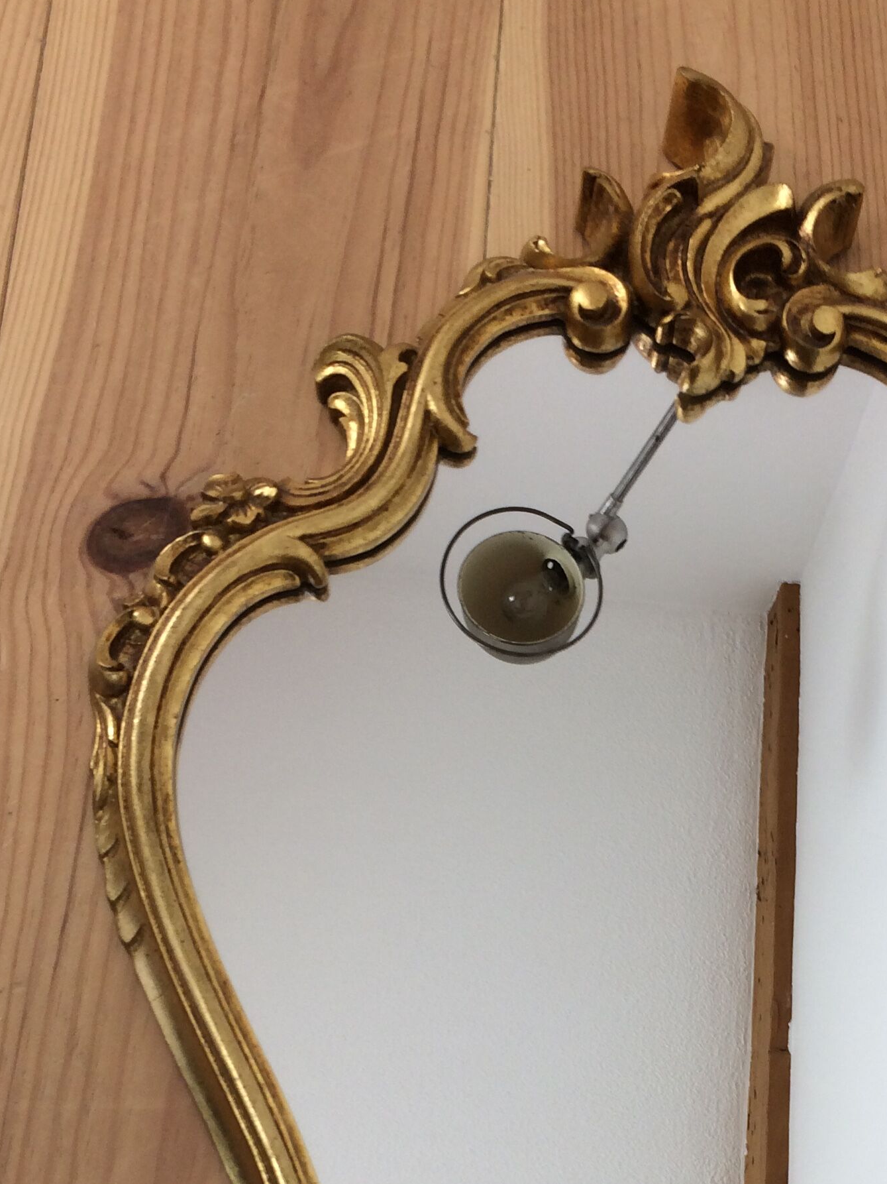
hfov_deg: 27.1
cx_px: 669
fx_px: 1811
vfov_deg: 34.6
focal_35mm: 53
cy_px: 1013
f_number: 2.2
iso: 50
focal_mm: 4.15
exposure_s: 1/50
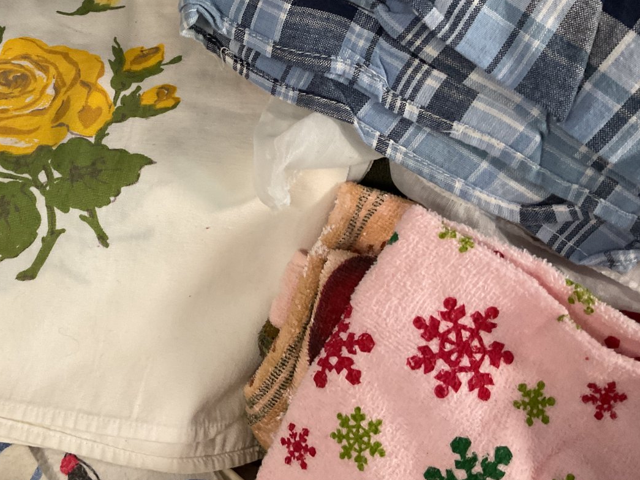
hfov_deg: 43.8
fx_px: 777
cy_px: 189
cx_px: 190
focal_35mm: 42
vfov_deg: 34.2
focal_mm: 3
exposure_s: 1/60
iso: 100
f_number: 1.8
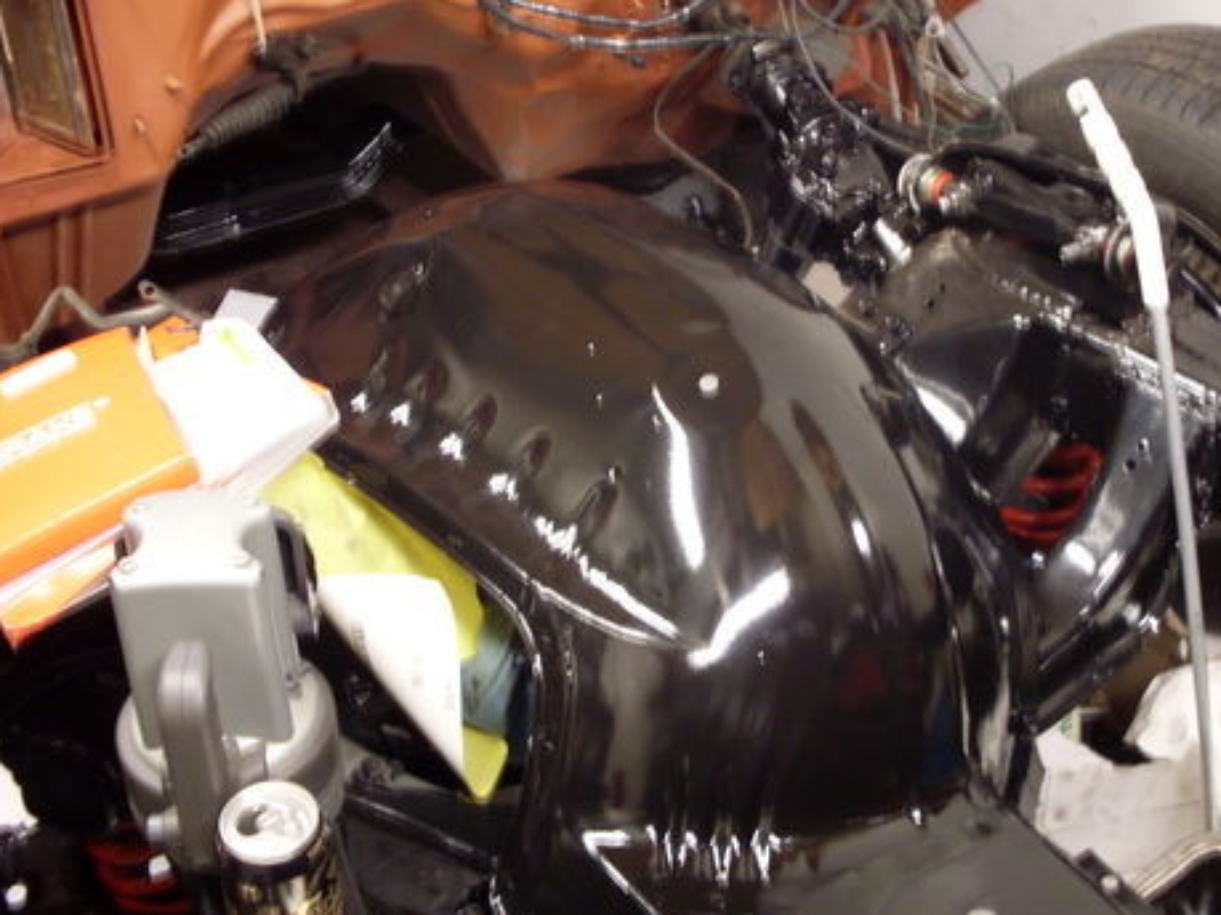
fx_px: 1869
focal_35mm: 53
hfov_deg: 36.0
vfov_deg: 27.5
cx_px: 753
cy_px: 420
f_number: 2.8
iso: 200
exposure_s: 1/6
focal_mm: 6.3
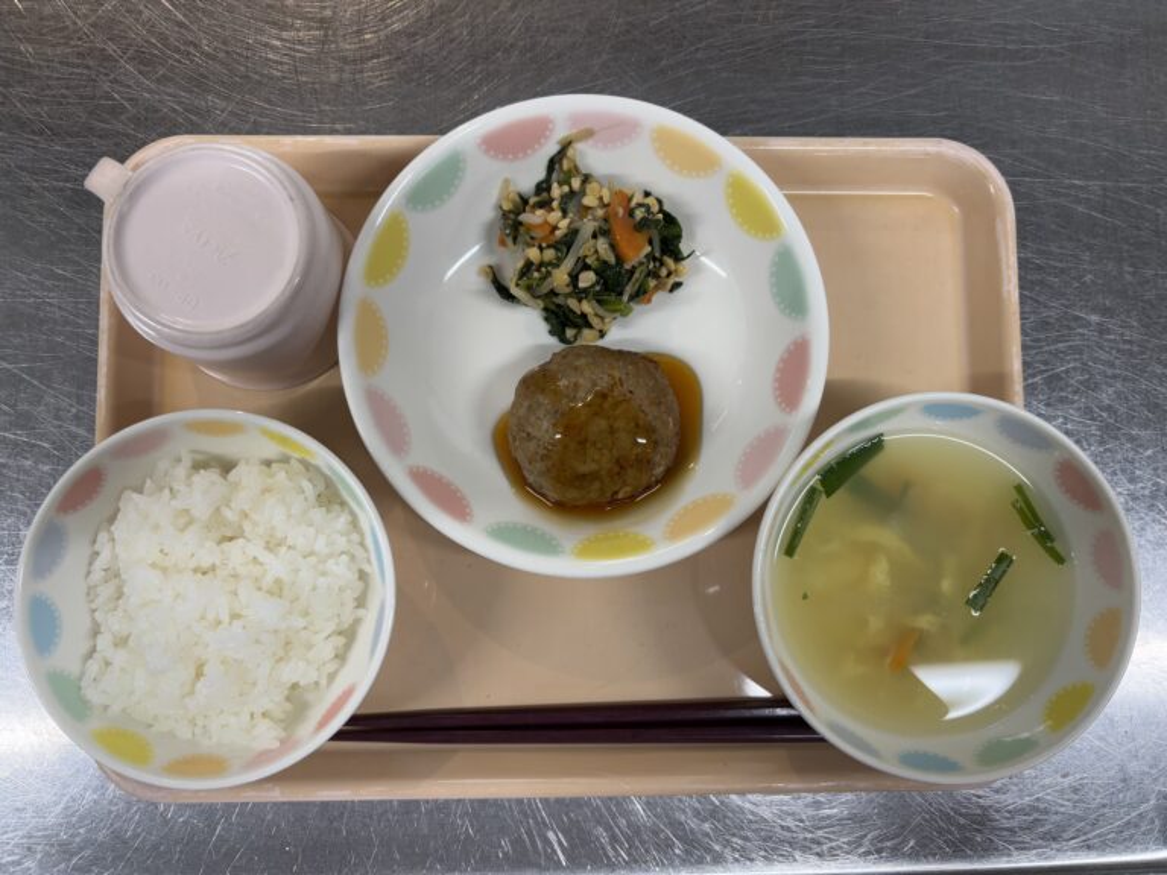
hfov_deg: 67.3
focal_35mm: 26
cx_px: 584
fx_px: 877
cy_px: 438
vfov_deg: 53.1
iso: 125
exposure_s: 1/120
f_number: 1.6
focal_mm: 5.96
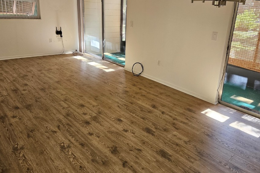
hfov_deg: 63.4
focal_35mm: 29
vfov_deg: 44.7
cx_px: 147
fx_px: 209
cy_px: 67
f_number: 1.8
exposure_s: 1/120
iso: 160
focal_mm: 5.4
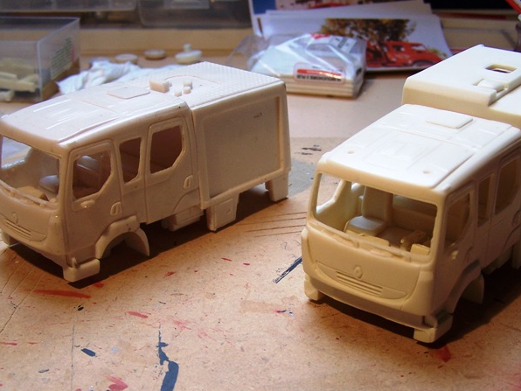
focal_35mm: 51
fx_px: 768
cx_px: 292
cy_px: 220
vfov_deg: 28.5
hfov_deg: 37.4
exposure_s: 1/60
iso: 80
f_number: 2.8
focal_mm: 6.3
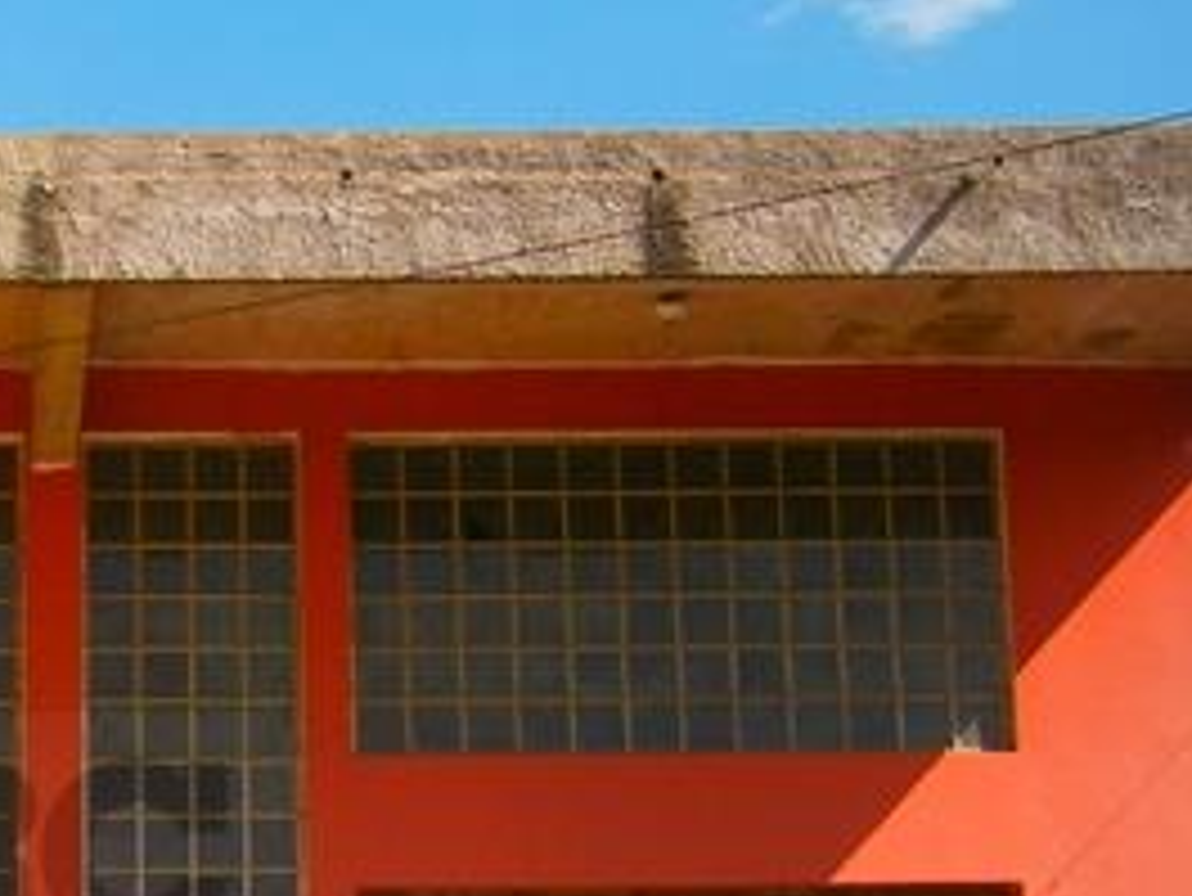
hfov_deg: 21.8
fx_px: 2997
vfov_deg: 16.6
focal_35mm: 87
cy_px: 896
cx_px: 45
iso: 80
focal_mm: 6.4
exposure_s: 1/1250
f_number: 3.1
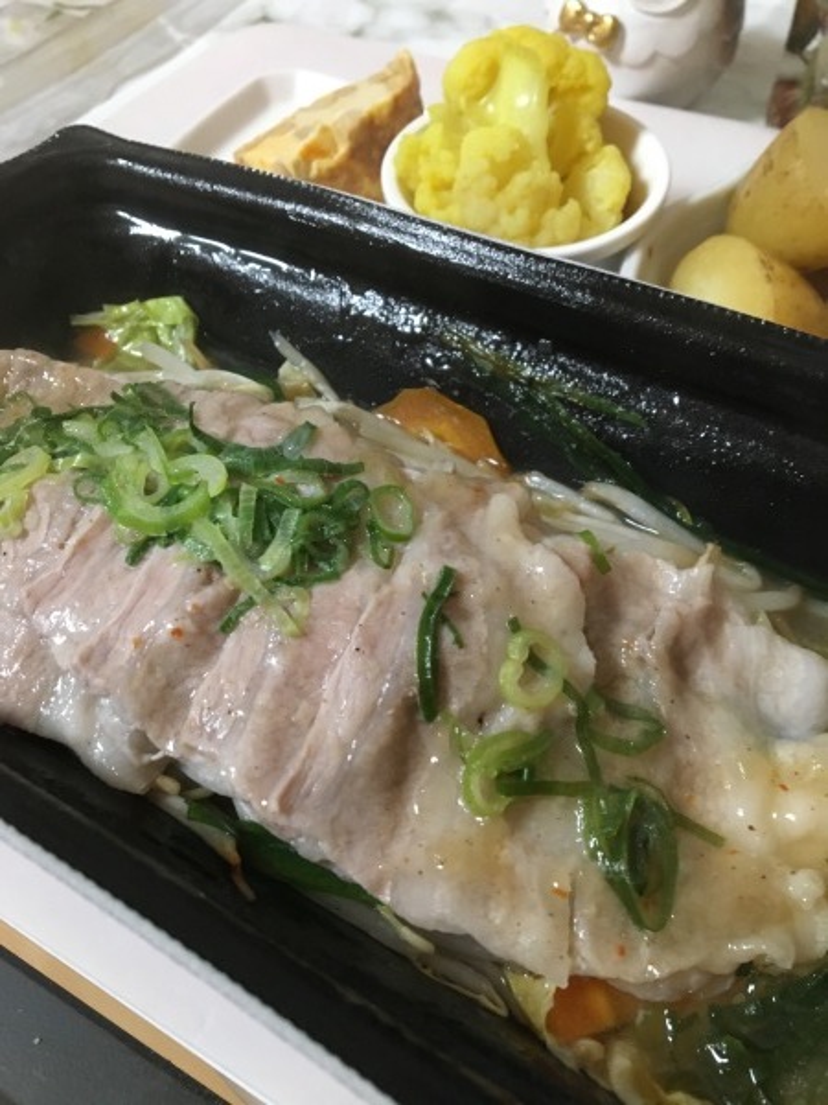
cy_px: 552
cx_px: 414
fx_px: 925
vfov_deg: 61.7
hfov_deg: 48.2
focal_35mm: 29
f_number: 2.2
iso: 200
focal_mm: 4.15
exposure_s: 1/17
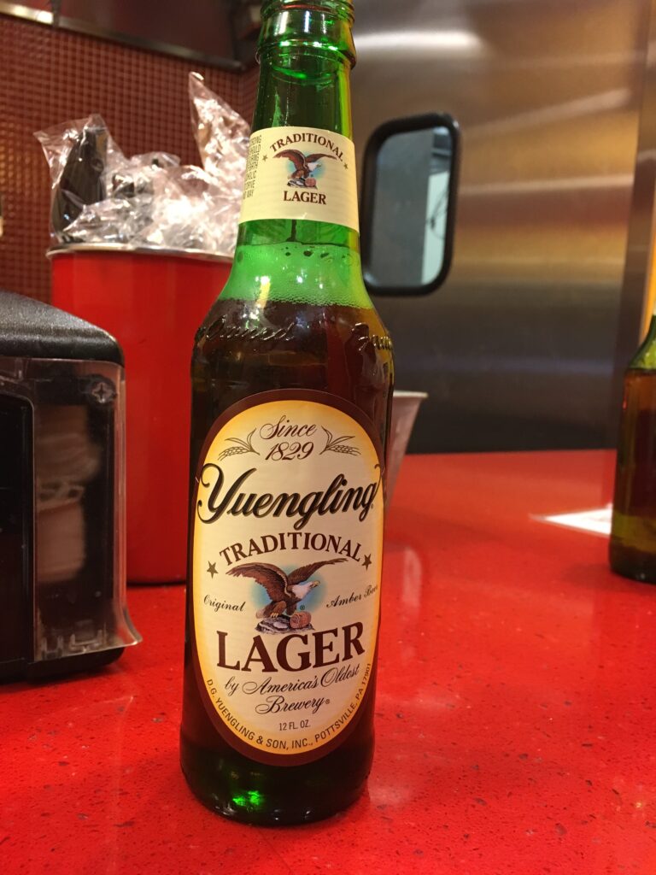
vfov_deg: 61.7
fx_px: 733
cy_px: 438
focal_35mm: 29
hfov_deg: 48.2
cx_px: 328
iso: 125
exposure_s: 1/30
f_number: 2.2
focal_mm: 4.15
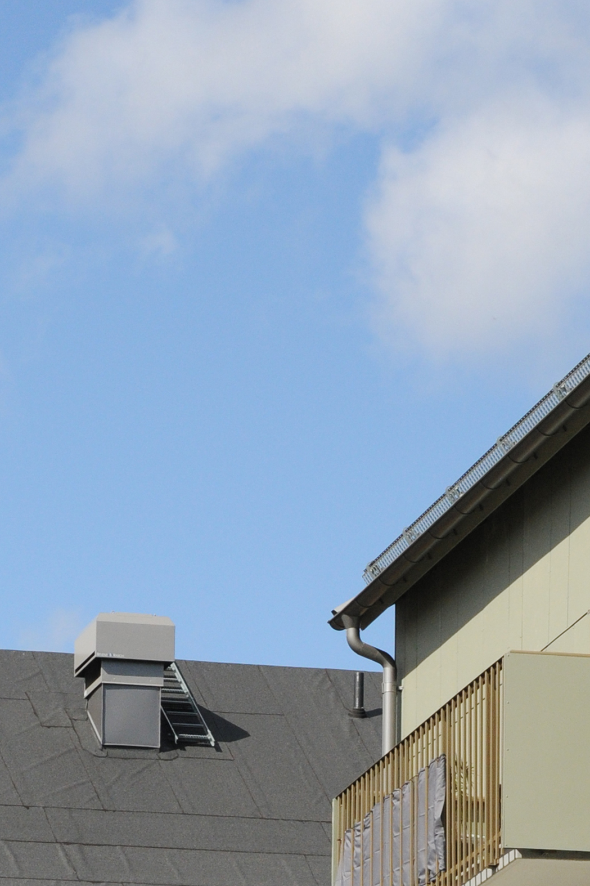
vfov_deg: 10.2
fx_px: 4917
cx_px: 644
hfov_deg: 6.8
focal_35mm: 200
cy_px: 1003
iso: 400
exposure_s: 1/800
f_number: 10
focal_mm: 50
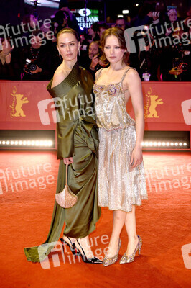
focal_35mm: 48
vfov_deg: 41.1
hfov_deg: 28.0
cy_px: 144
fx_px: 383
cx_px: 96
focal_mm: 48
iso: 800
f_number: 4
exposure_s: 1/400
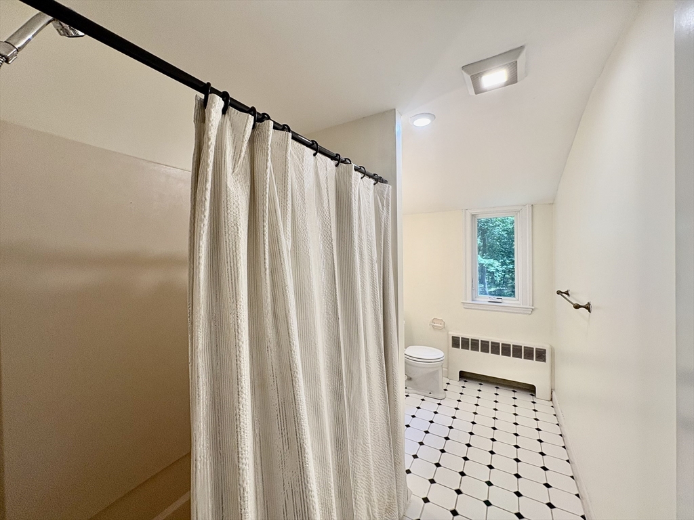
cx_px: 347
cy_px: 260
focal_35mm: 14
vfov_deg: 85.7
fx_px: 281
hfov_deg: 102.1
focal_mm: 2.22
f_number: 2.2
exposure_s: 1/120
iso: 64
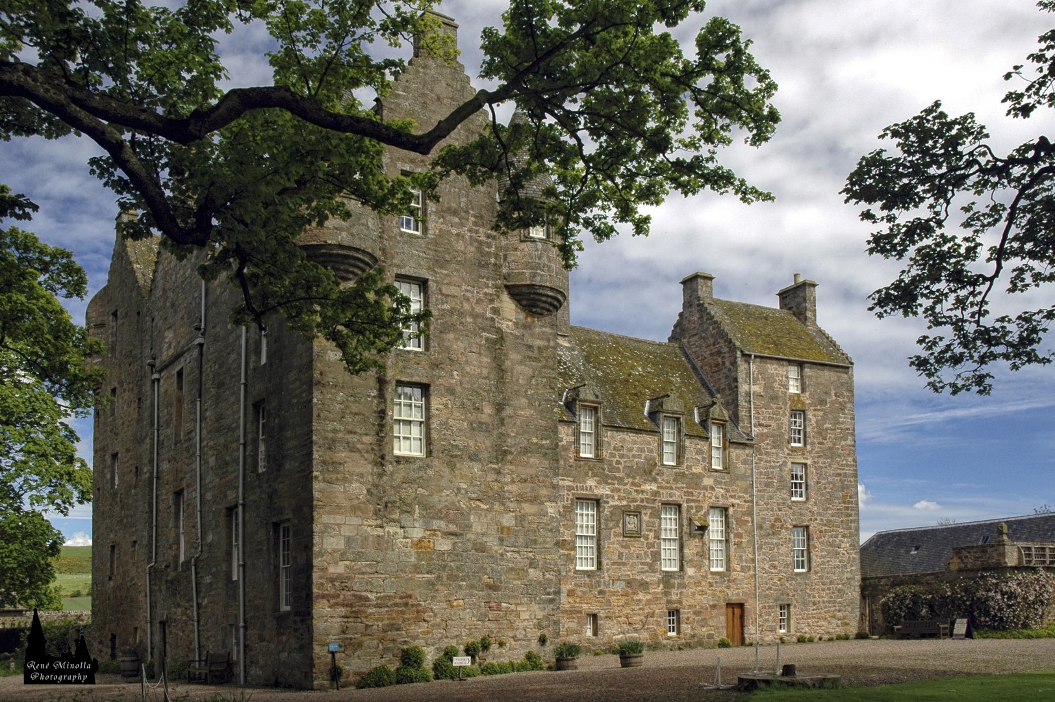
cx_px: 528
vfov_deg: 36.8
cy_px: 351
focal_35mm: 36
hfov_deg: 53.2
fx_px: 1054
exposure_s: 1/200
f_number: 7.1
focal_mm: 24
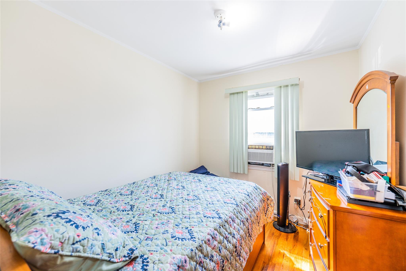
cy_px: 136
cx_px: 203
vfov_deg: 81.3
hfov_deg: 104.2
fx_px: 158
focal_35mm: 14
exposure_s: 1/10
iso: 40
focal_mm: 14
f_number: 4
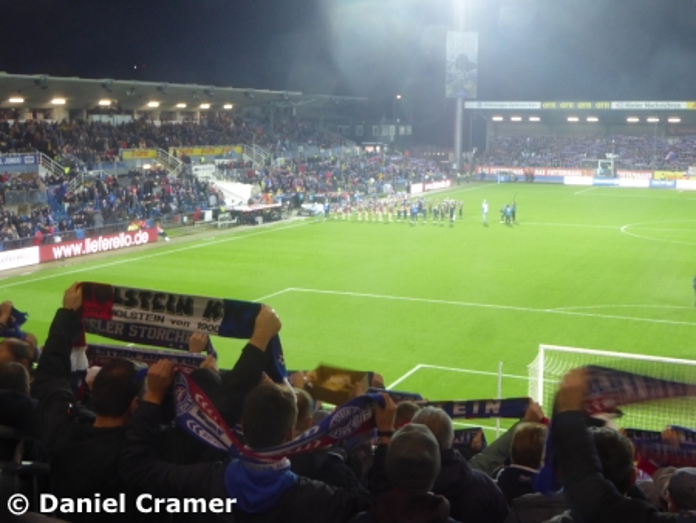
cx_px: 348
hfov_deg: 40.4
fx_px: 946
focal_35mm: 47
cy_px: 262
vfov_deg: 30.9
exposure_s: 1/6
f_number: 8
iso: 400
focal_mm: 8.4
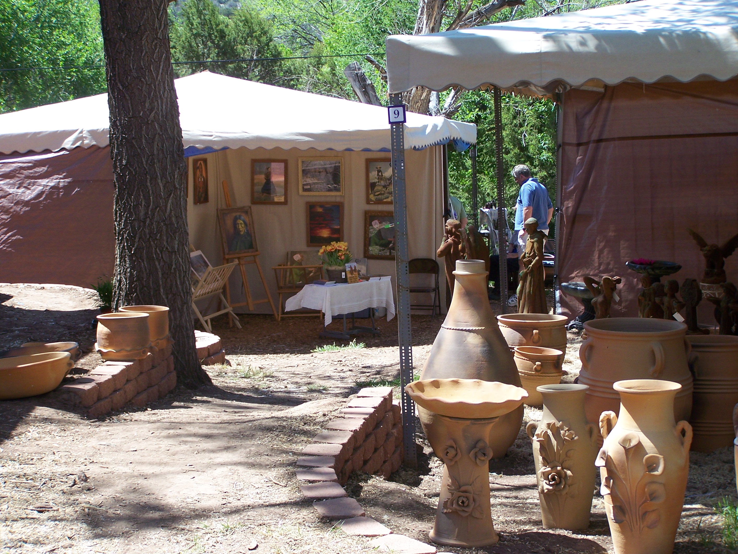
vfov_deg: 19.7
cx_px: 369
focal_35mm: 75
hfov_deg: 26.0
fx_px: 1600
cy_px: 277
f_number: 3.2
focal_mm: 12.4
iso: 80
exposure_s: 1/400
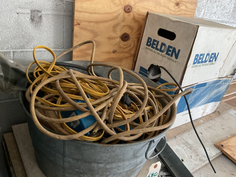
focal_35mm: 29
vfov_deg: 48.2
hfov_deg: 61.7
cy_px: 88
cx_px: 118
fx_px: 198
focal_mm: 3
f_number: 1.8
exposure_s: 1/30
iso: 250
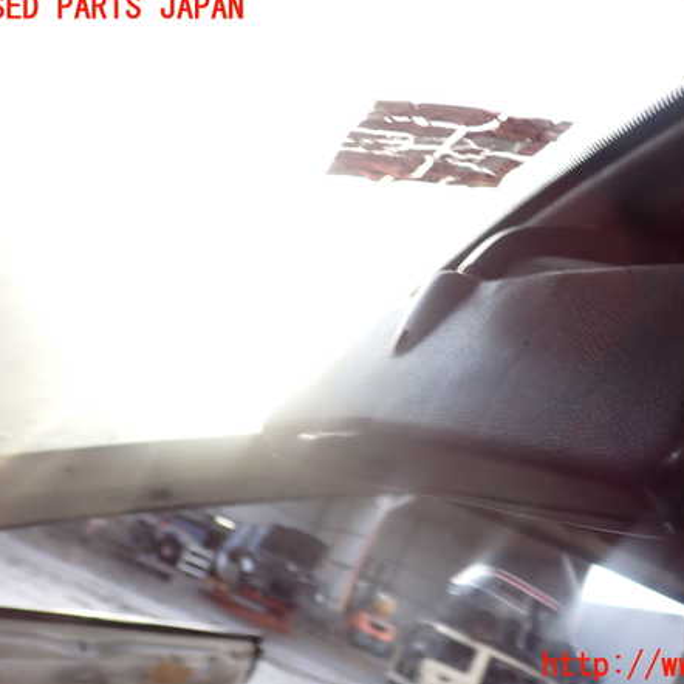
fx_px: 805
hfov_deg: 45.7
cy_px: 337
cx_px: 427
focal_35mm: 36
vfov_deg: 46.0
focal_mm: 5.4
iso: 100
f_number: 6.3
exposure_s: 1/30
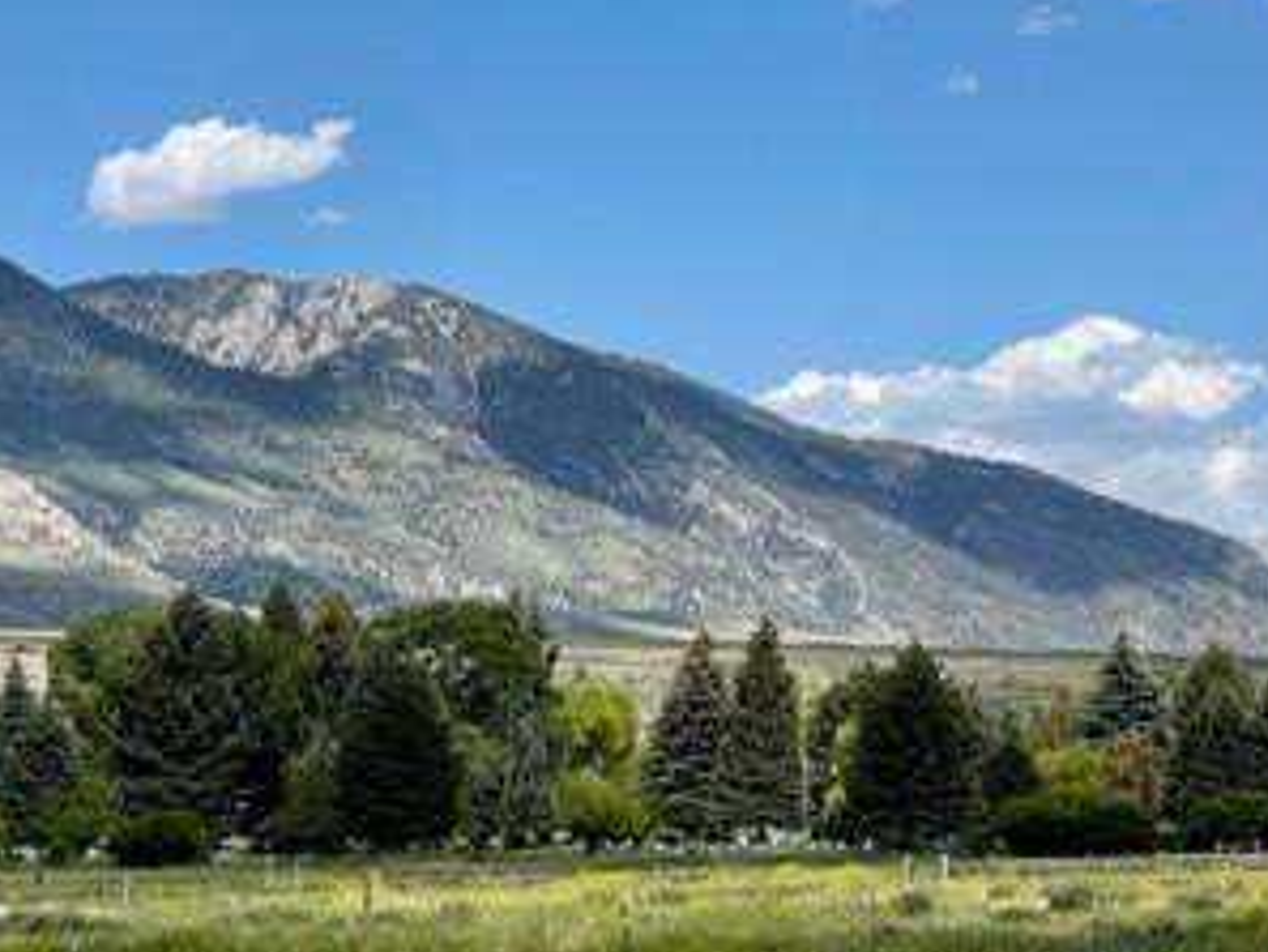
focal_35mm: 138
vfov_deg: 10.6
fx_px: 5057
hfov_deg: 14.0
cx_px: 1324
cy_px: -38
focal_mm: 7.5
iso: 20
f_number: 2.2
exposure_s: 1/2273
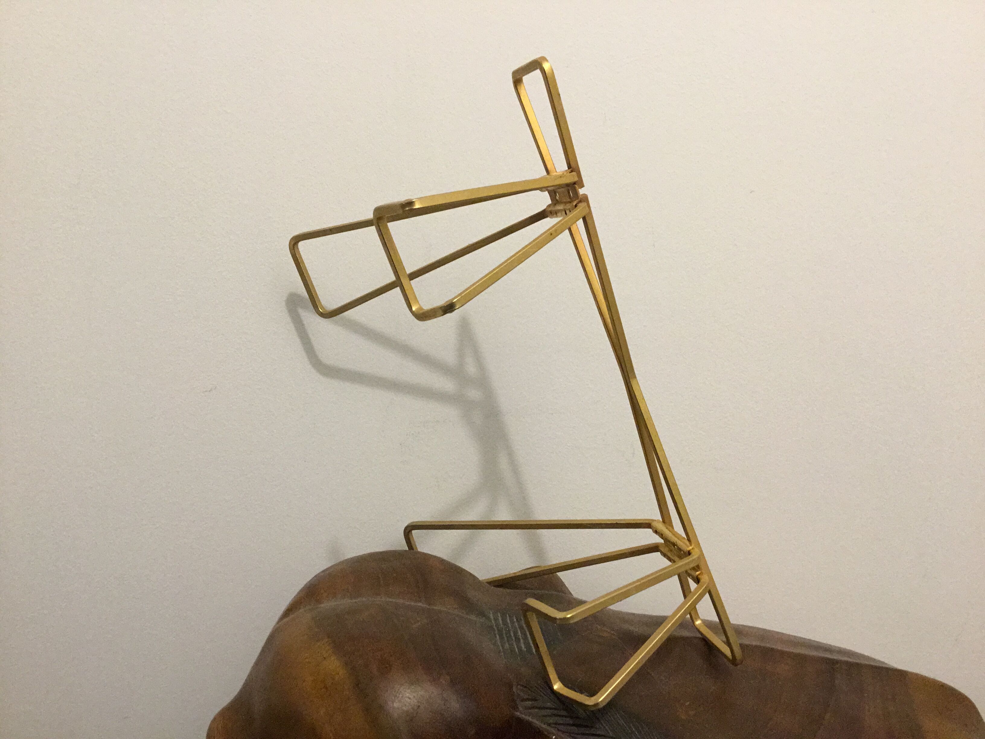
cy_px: 370
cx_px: 492
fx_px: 882
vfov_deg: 45.4
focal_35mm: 31
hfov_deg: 58.4
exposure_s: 1/33
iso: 160
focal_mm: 3.3
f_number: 2.4
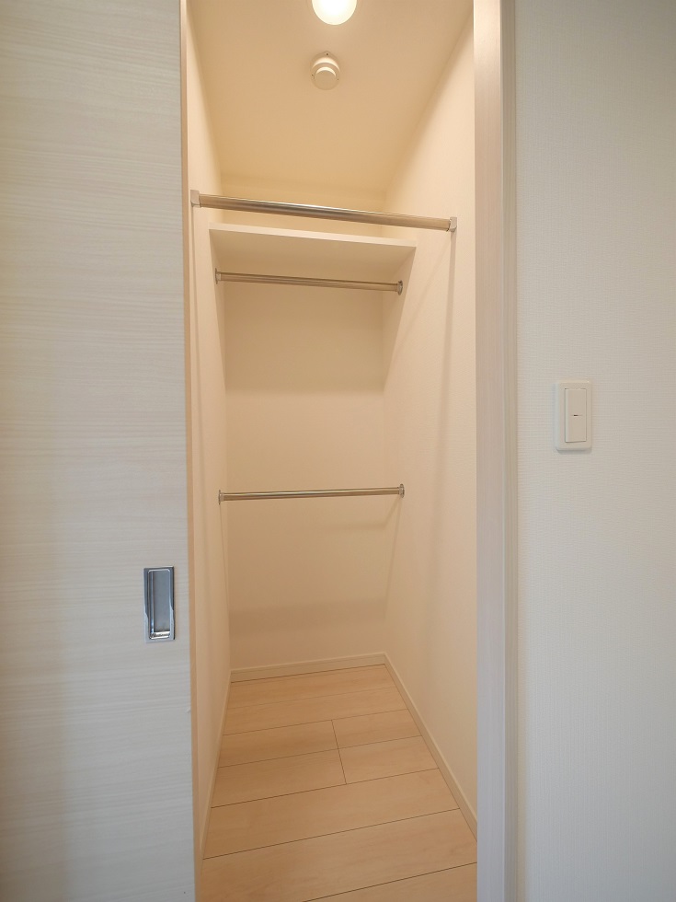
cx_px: 338
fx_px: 365
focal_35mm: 14
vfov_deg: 102.1
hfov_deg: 85.7
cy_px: 451
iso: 640
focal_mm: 7
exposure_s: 1/60
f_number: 4
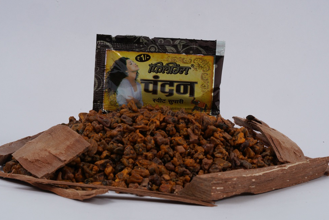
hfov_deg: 18.6
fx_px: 1005
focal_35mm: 110
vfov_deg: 12.5
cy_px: 96
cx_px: 159
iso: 1000
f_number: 22
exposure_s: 1/125
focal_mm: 90
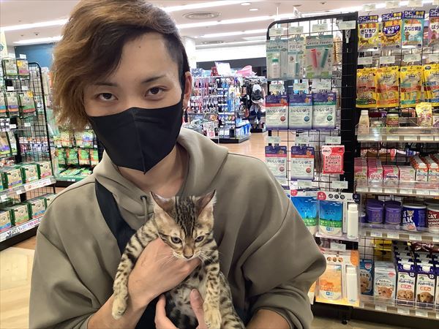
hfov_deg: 58.4
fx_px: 393
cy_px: 164
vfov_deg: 45.4
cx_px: 220
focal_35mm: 31
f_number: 2.4
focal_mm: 3.3
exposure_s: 1/60
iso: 100
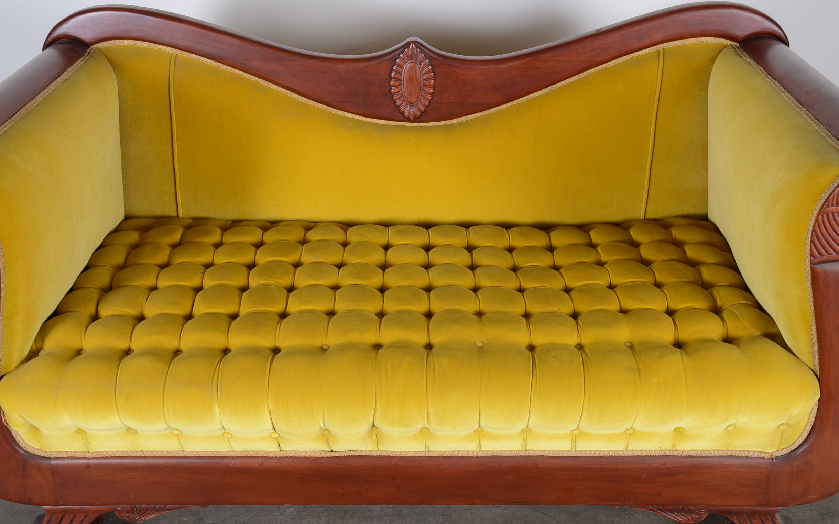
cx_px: 420
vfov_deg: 33.2
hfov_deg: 50.9
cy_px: 262
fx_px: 881
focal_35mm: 39
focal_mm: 25
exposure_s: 1/100
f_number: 10
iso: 100
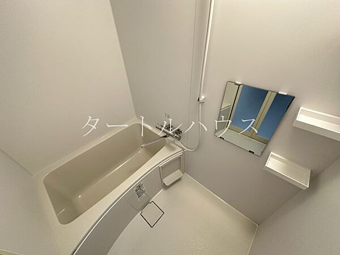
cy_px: 128
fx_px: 138
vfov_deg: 85.7
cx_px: 170
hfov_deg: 102.1
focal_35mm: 14
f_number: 2.2
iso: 200
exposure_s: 1/60
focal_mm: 2.22
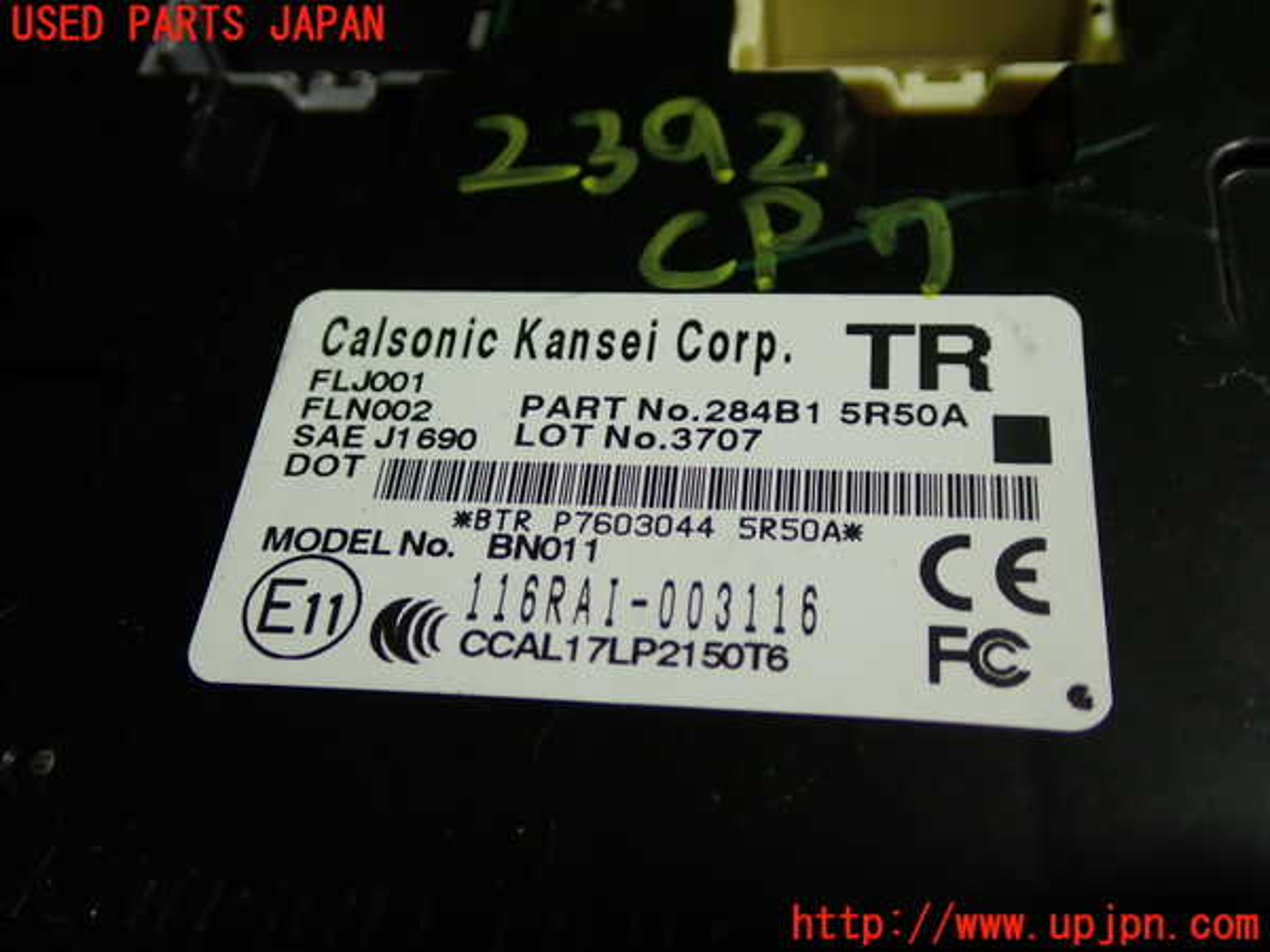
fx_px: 1394
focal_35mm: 38
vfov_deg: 37.7
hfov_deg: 49.0
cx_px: 635
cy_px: 476
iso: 200
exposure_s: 1/50
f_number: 2.7
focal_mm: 6.83
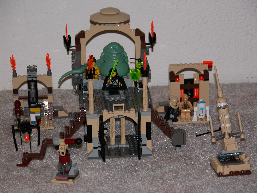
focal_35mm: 134
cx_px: 128
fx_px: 995
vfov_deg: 11.1
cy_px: 96
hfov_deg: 14.7
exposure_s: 1/125
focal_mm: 34.7
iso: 100
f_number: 3.8
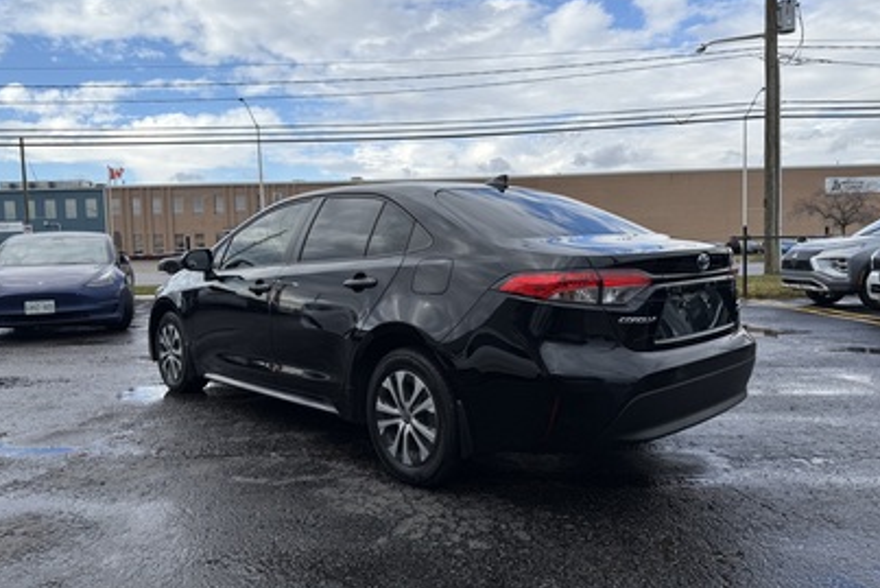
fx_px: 636
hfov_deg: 69.4
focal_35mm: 26
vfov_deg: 49.6
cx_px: 448
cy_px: 290
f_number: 1.78
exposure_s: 1/2907
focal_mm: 6.76
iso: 80
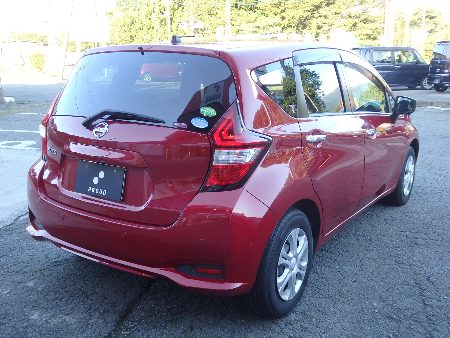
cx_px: 225
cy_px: 169
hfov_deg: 50.1
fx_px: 481
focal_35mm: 37
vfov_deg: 38.7
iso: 125
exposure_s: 1/60
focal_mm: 6.6
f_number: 3.6
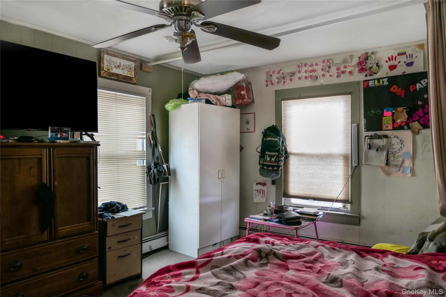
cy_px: 148
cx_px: 223
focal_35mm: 24
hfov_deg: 73.7
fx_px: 297
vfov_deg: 53.1
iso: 200
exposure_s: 1/60
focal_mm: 8.8
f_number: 1.4
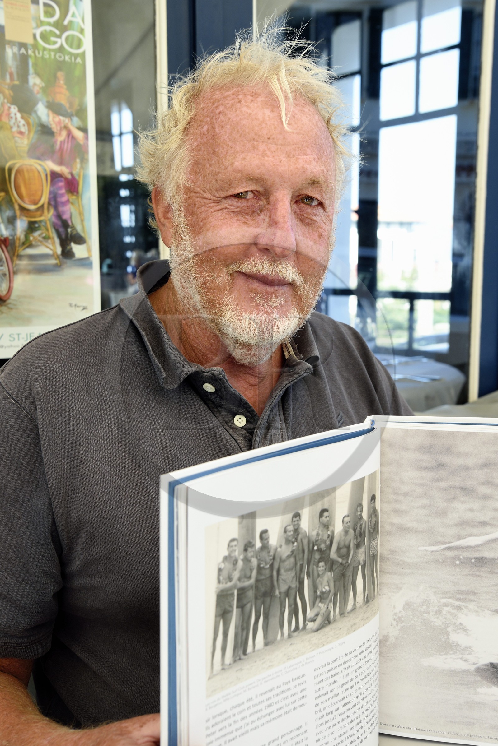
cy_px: 373
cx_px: 249
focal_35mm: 40
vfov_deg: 48.5
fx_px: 830
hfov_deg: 33.4
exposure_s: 1/160
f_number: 8
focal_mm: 40
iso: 400
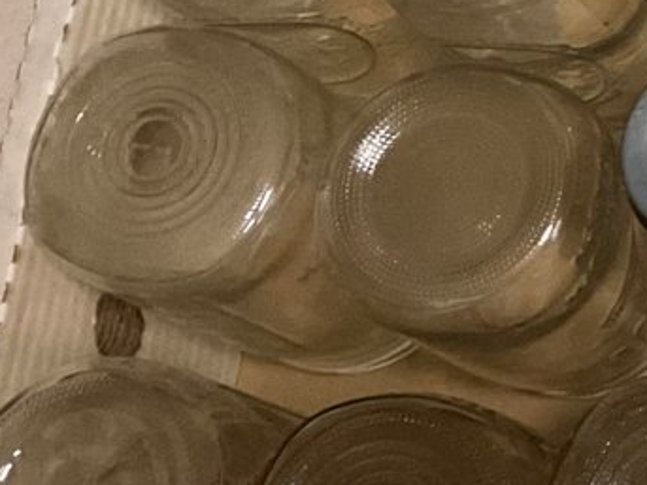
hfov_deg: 12.9
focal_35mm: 128
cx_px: 1389
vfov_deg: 11.4
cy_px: -27
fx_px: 2392
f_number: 1.8
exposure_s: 1/40
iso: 250
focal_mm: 3
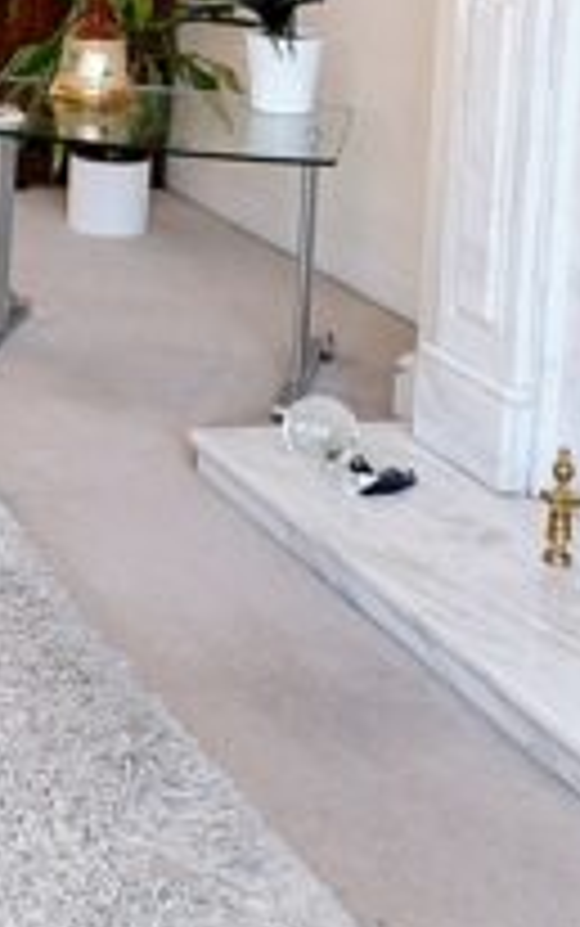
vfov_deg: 25.6
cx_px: -522
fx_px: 1919
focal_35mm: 76
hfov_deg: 14.6
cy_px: -29
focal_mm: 10
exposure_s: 1/60
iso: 400
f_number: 4
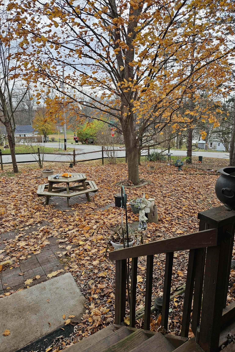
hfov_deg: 53.1
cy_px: 176
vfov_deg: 73.7
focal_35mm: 24
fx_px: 235
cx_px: 125
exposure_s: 1/251
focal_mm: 5.4
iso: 25
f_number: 1.8
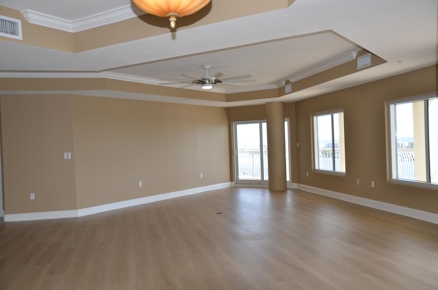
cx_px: 219
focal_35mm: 36
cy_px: 145
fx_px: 437
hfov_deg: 53.2
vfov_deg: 36.7
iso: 160
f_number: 4
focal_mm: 24
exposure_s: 1/250
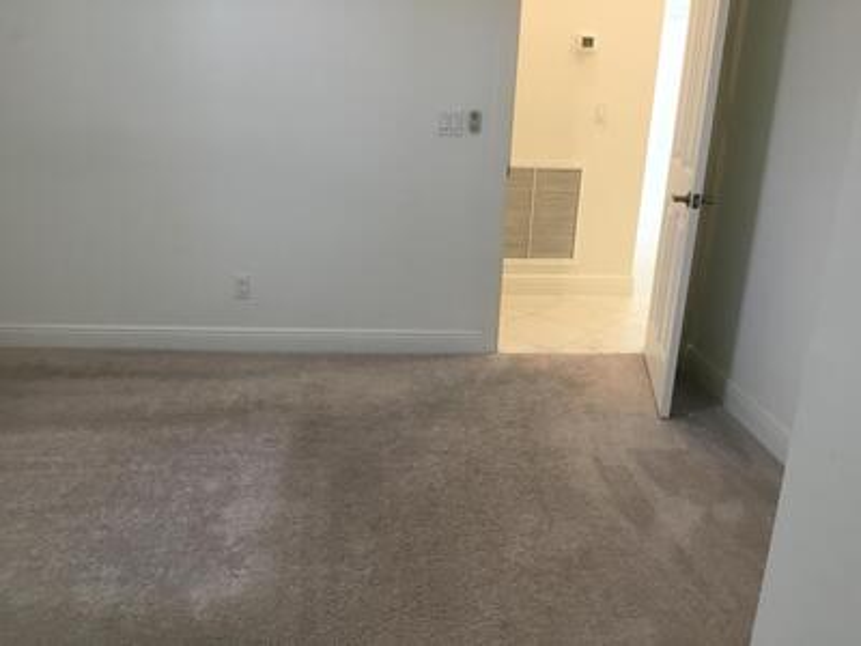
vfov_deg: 45.4
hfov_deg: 58.4
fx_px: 771
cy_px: 323
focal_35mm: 31
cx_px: 430
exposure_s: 1/30
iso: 50
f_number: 2.4
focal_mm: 3.3
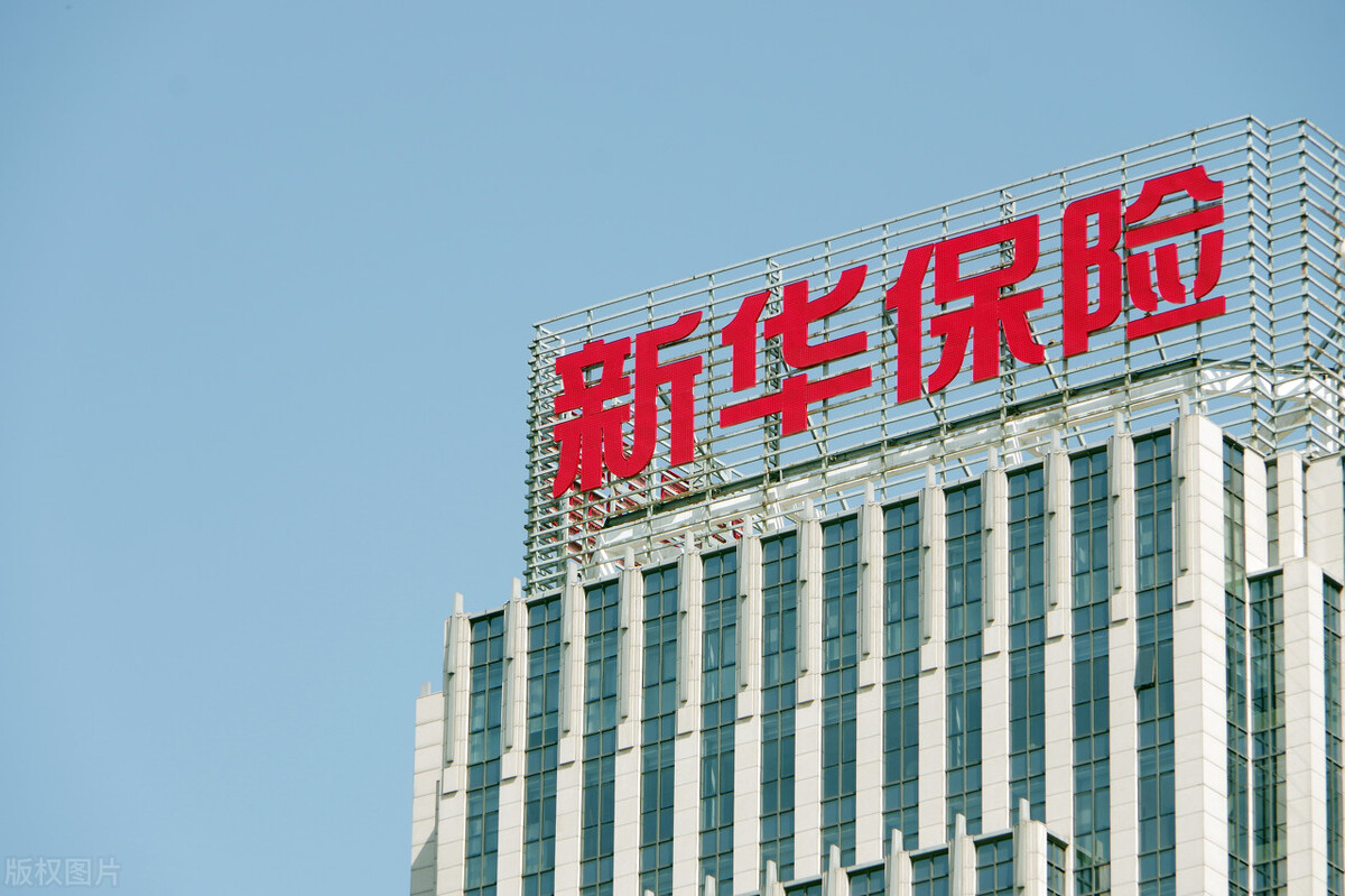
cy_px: 448
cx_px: 672
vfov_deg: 6.8
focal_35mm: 202
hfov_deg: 10.2
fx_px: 7543
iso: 100
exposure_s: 1/250
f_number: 8
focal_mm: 135
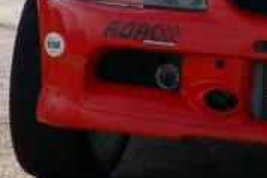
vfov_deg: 1.3
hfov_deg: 2.0
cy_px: -13
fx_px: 7625
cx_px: 358
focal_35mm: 1029
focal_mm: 120
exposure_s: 1/1250
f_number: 5
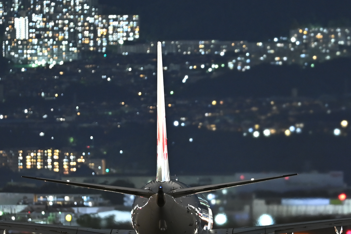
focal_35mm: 939
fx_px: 9154
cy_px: 111
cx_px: 226
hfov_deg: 2.2
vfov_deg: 1.5
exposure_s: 1/4
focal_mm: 400
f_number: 2.8
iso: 1600
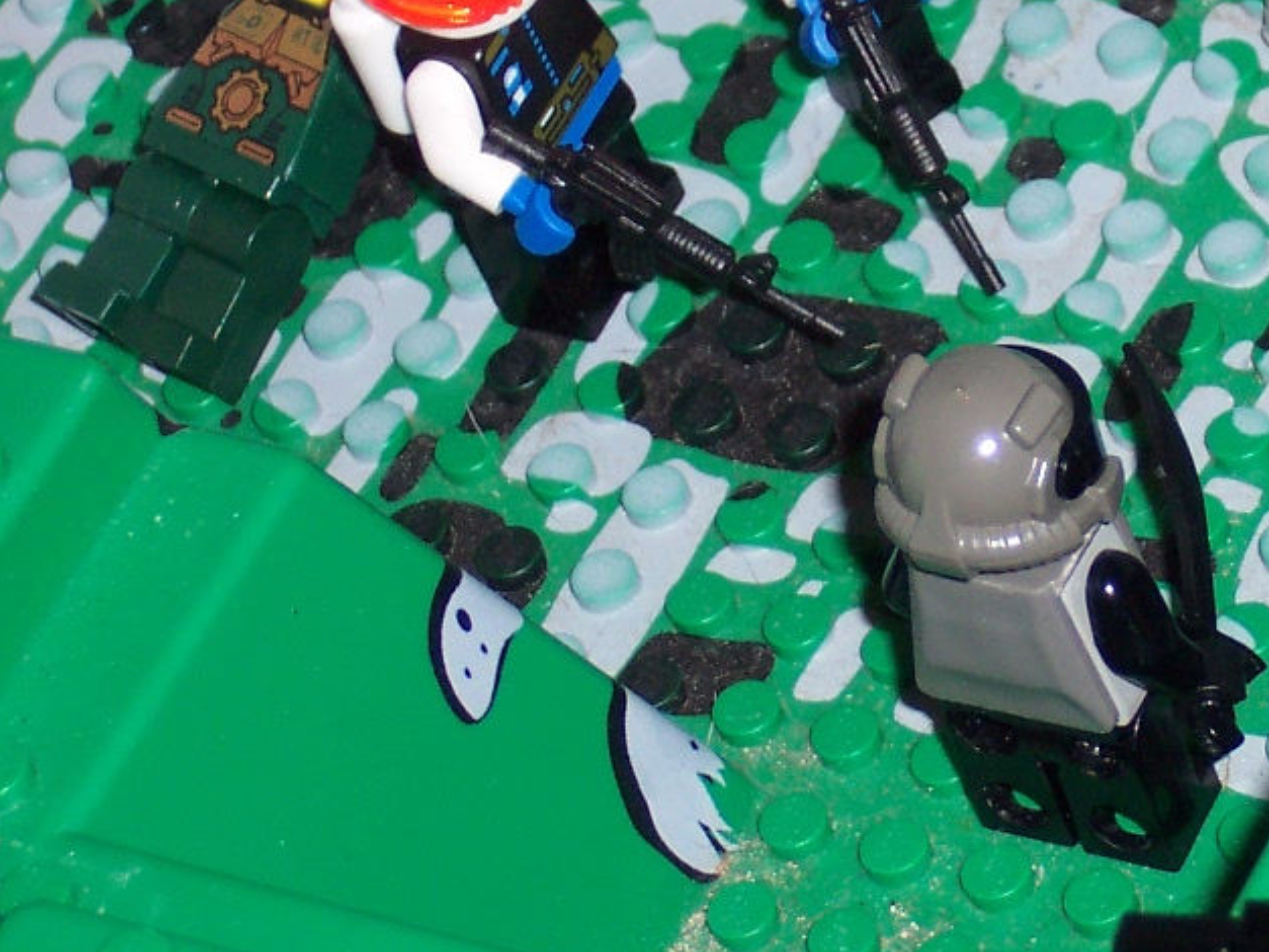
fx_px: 9053
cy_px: 391
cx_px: 1115
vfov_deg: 6.0
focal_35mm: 247
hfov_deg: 8.0
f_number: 4.8
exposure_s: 1/125
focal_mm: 20
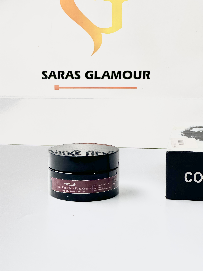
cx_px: 102
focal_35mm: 77
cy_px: 136
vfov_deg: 25.3
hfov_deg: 19.1
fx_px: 602
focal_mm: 9
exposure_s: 1/100
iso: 50
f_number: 2.8
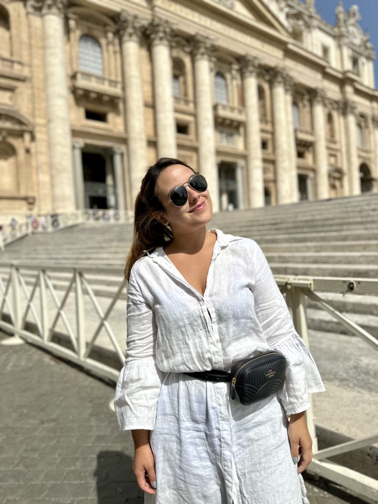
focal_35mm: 24
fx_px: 349
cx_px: 189
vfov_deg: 71.6
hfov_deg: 56.8
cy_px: 252
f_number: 1.78
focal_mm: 6.86
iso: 80
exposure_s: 1/10753
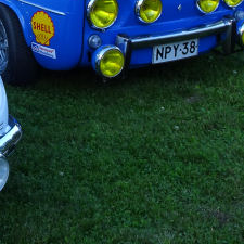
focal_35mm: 91
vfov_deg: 18.4
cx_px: -26
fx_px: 726
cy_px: -21
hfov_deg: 18.4
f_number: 3.5
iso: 80
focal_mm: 4.92
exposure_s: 1/80
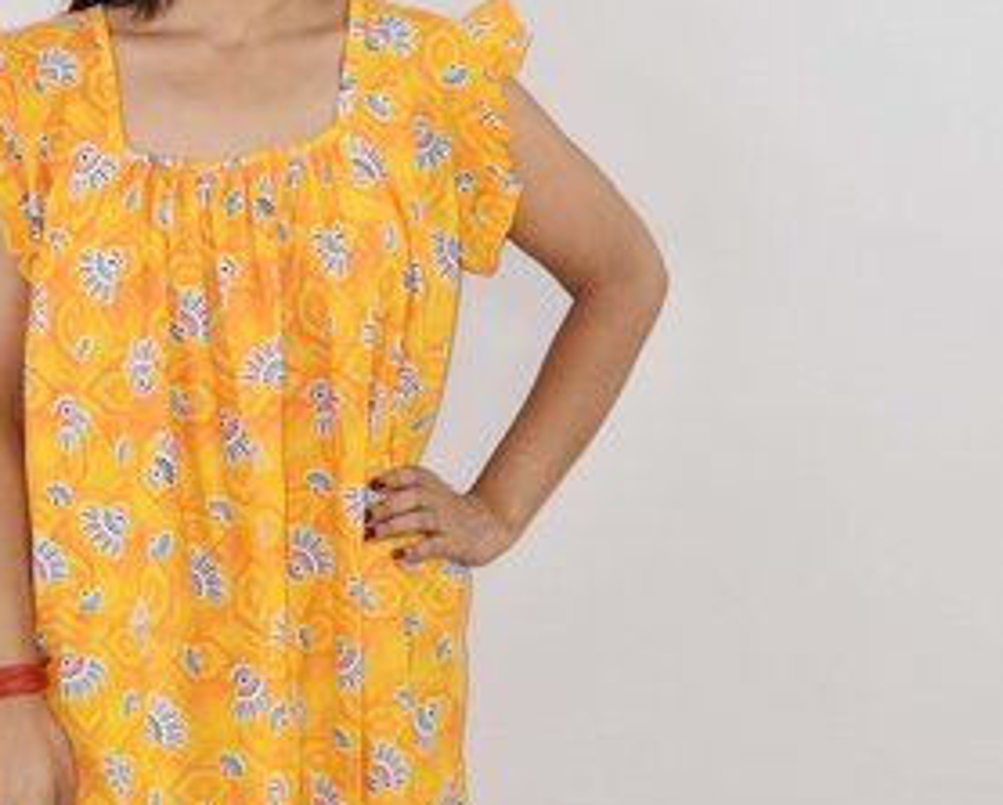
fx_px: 3655
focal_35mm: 123
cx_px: 240
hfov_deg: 15.5
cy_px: 625
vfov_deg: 12.5
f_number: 5.6
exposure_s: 1/125
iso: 280
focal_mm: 38
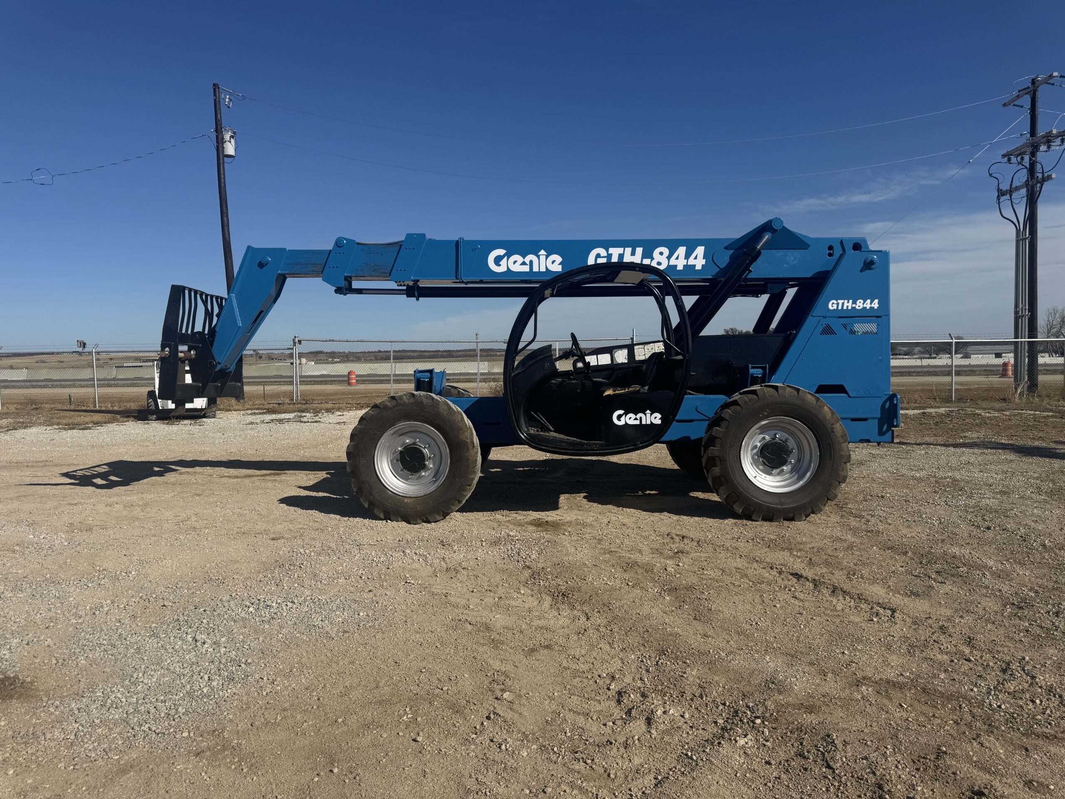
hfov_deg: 71.6
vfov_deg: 56.8
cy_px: 400
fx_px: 738
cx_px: 532
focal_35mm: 24
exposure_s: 1/9009
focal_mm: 6.76
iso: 80
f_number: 1.78
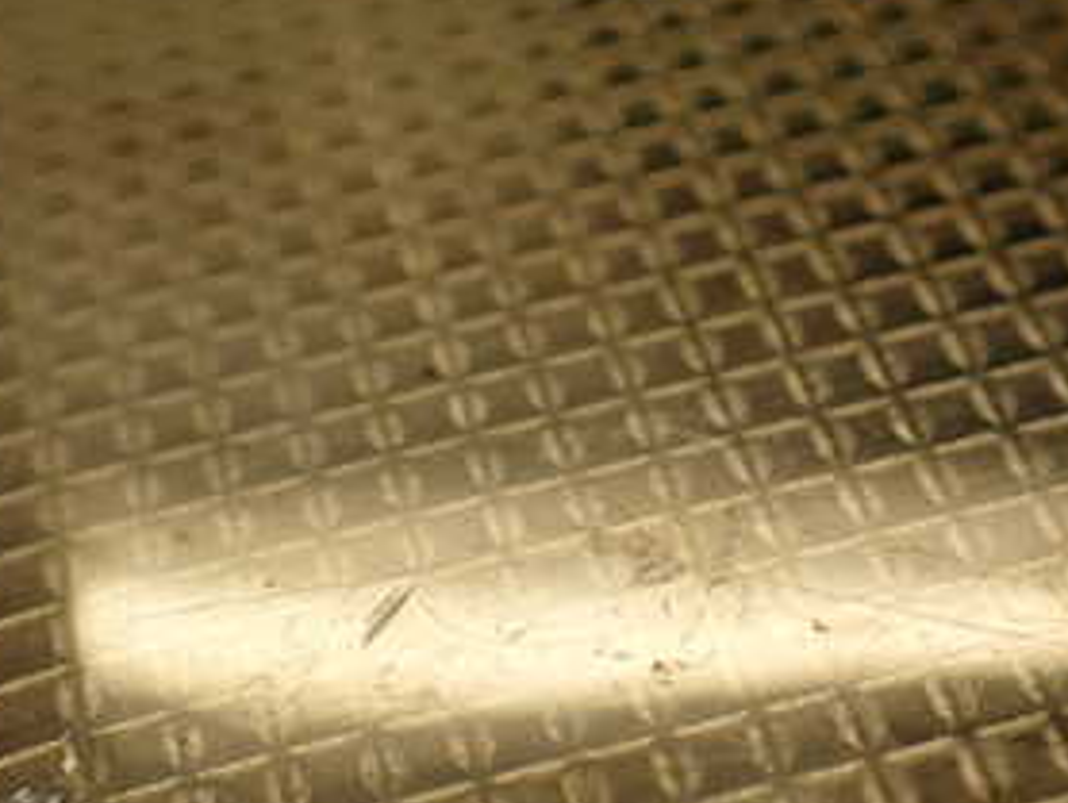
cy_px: 592
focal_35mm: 69
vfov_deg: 21.2
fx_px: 2131
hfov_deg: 28.1
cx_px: 603
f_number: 2.4
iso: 100
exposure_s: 1/80
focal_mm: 5.79
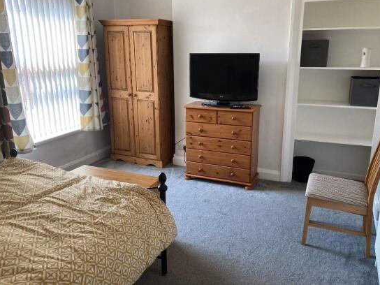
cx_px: 189
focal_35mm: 30
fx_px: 329
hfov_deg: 60.0
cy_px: 133
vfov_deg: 46.8
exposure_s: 1/92
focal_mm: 3.99
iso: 80
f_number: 1.8
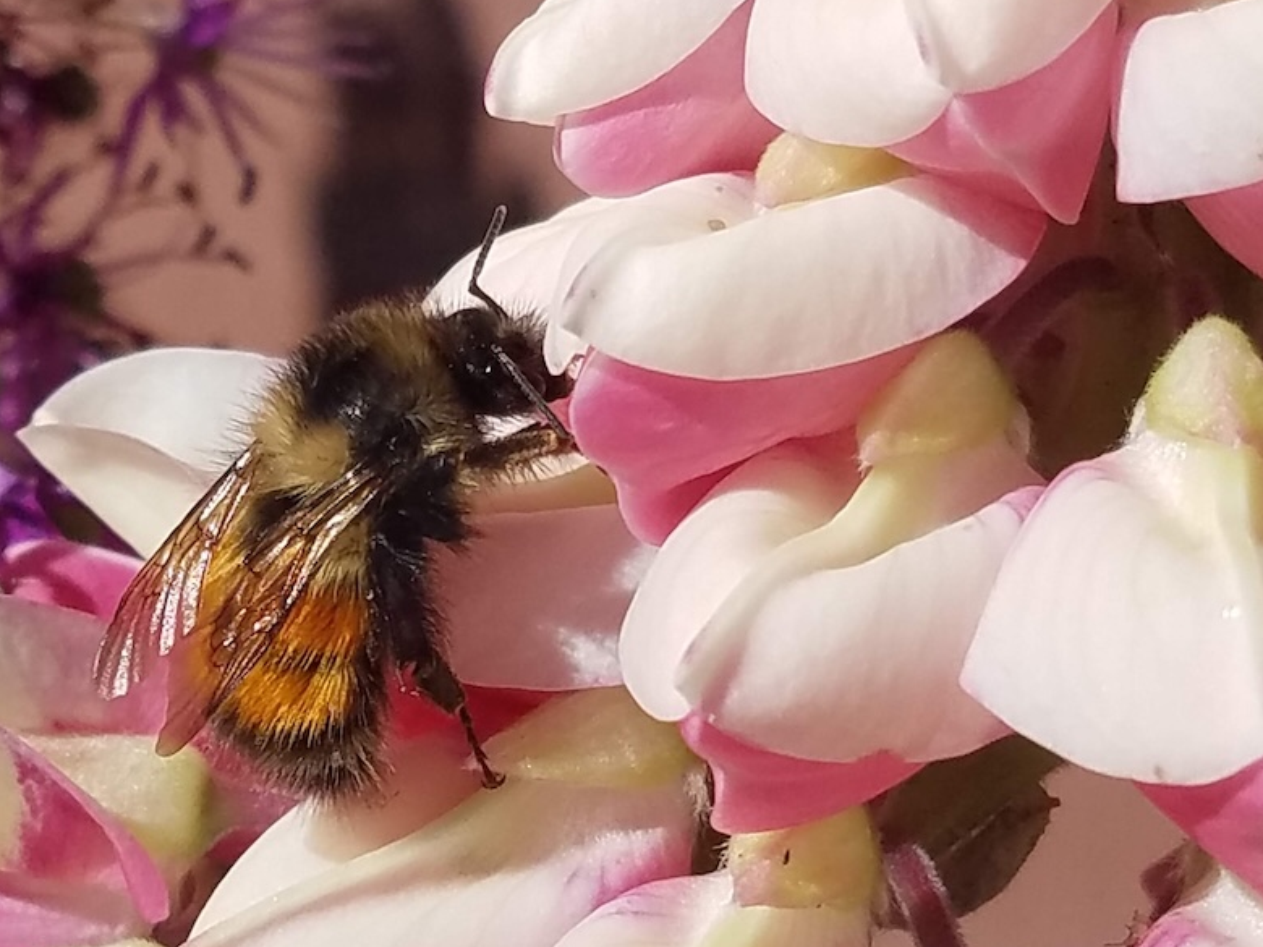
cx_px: 402
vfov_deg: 39.4
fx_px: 1313
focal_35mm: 36
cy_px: 348
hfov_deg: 50.3
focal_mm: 4.2
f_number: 1.7
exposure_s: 1/3880
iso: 50
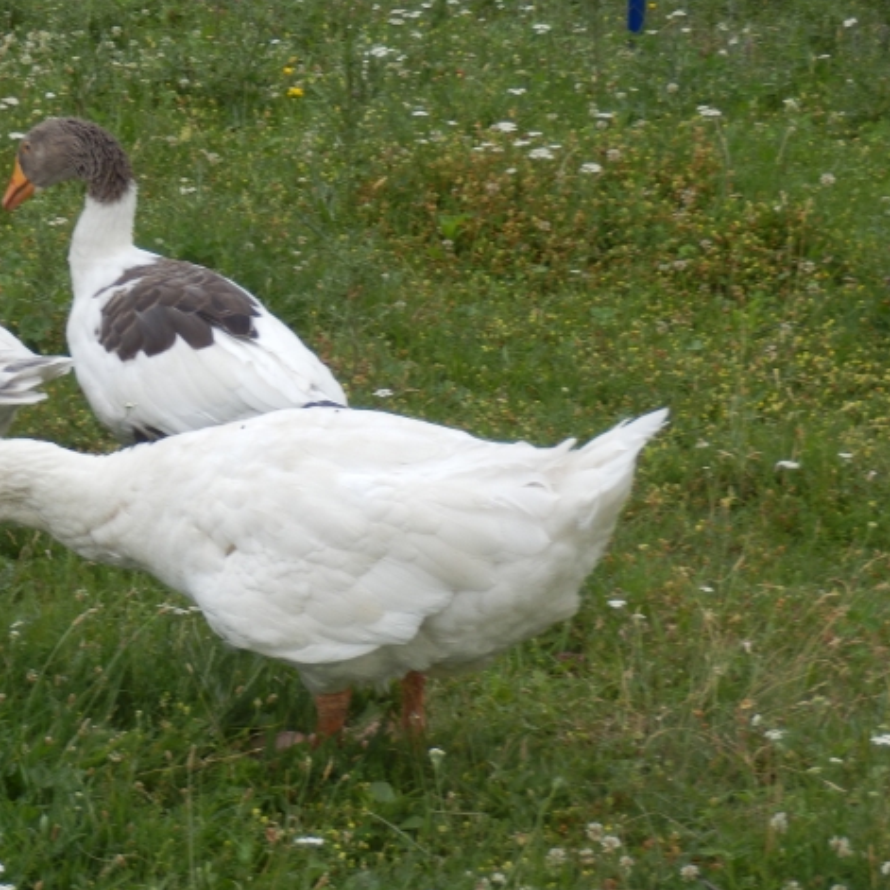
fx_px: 5410
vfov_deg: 9.4
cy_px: 402
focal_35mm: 186
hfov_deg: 9.4
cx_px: 140
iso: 125
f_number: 5.7
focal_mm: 21.9
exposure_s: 1/125
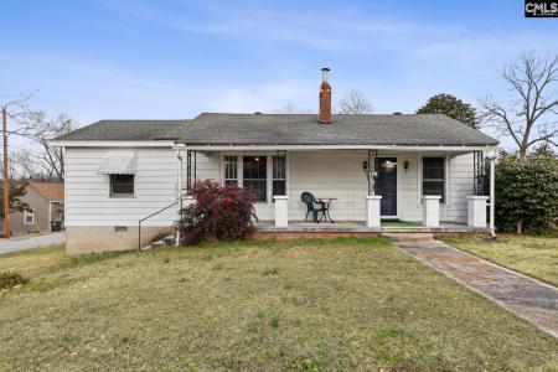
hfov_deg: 95.0
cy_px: 186
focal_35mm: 16
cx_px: 279
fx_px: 256
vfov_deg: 72.1
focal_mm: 11
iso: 160
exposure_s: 1/100
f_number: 7.1
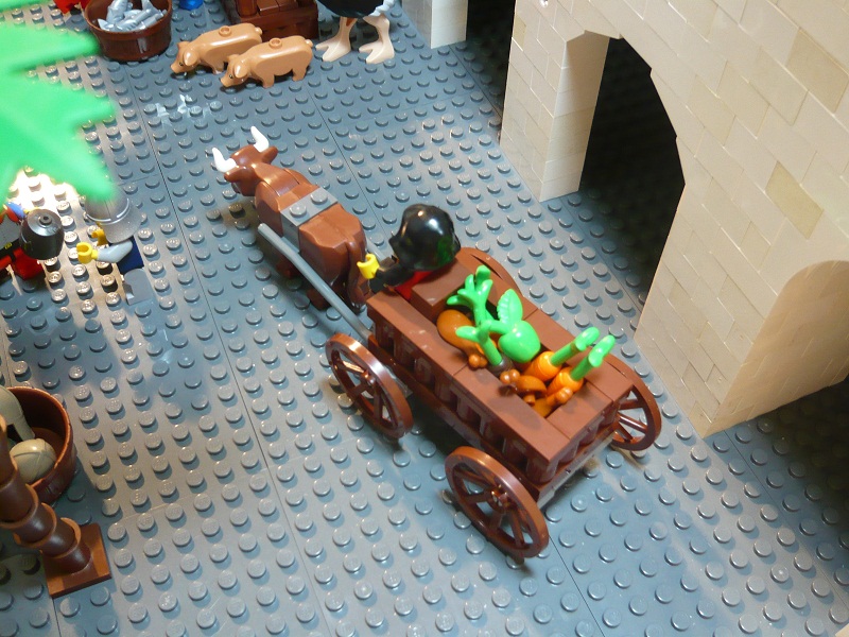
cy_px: 318
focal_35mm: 36
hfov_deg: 51.4
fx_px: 883
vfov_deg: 39.7
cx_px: 424
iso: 200
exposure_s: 1/30
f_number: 3.1
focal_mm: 5.8
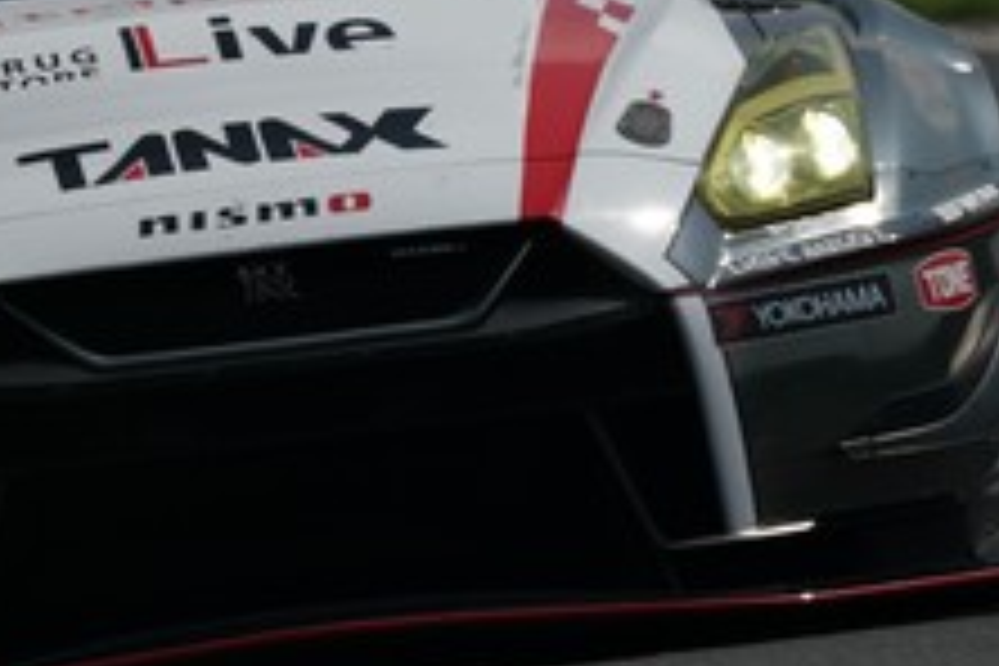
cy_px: 36
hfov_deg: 1.1
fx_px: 53970
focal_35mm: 1945
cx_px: -243
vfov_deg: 0.7
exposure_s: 1/800
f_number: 13
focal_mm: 600
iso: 200
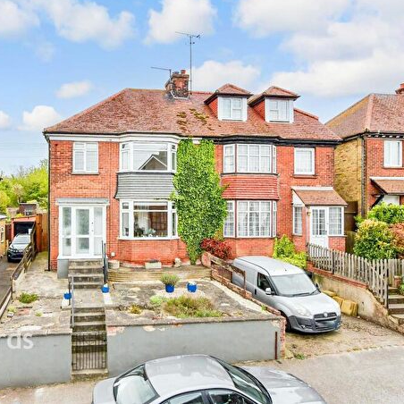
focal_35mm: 25
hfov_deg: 61.2
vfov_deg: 62.9
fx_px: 330
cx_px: 130
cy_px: 196
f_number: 8
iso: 1000
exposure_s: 1/800
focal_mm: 13
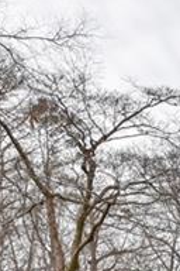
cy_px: 432
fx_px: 600
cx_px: 444
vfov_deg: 20.7
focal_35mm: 80
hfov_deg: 12.7
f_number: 9
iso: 200
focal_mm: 10
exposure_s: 1/320
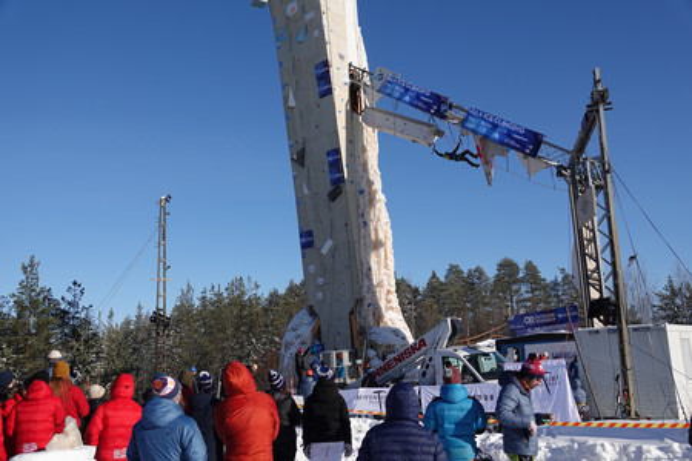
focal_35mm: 33
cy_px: 230
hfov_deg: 57.2
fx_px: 634
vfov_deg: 40.0
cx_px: 346
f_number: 2.8
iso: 100
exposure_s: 1/2500
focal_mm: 12.04
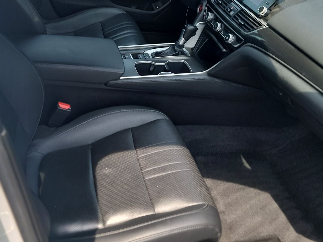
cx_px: 139
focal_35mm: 36
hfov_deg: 51.2
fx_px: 336
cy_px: 70
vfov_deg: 38.9
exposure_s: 1/176
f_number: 1.8
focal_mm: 6.7
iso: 50
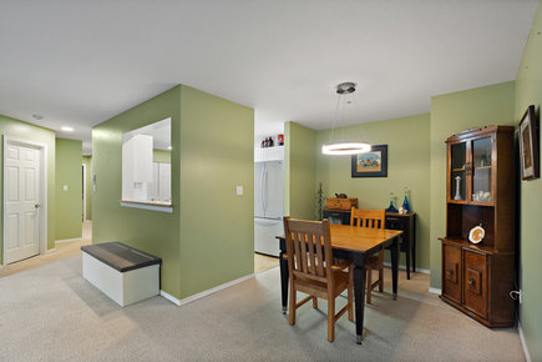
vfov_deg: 73.7
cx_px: 271
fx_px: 241
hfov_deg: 96.7
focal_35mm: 16
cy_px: 181
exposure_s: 1/1.67
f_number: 7.1
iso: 400
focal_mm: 16
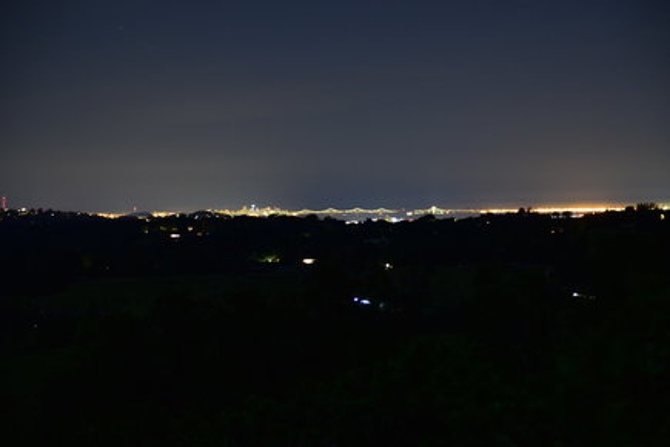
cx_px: 335
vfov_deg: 12.7
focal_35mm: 108
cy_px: 224
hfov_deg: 18.9
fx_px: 2010
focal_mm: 72
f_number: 4.2
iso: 1600
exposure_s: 3
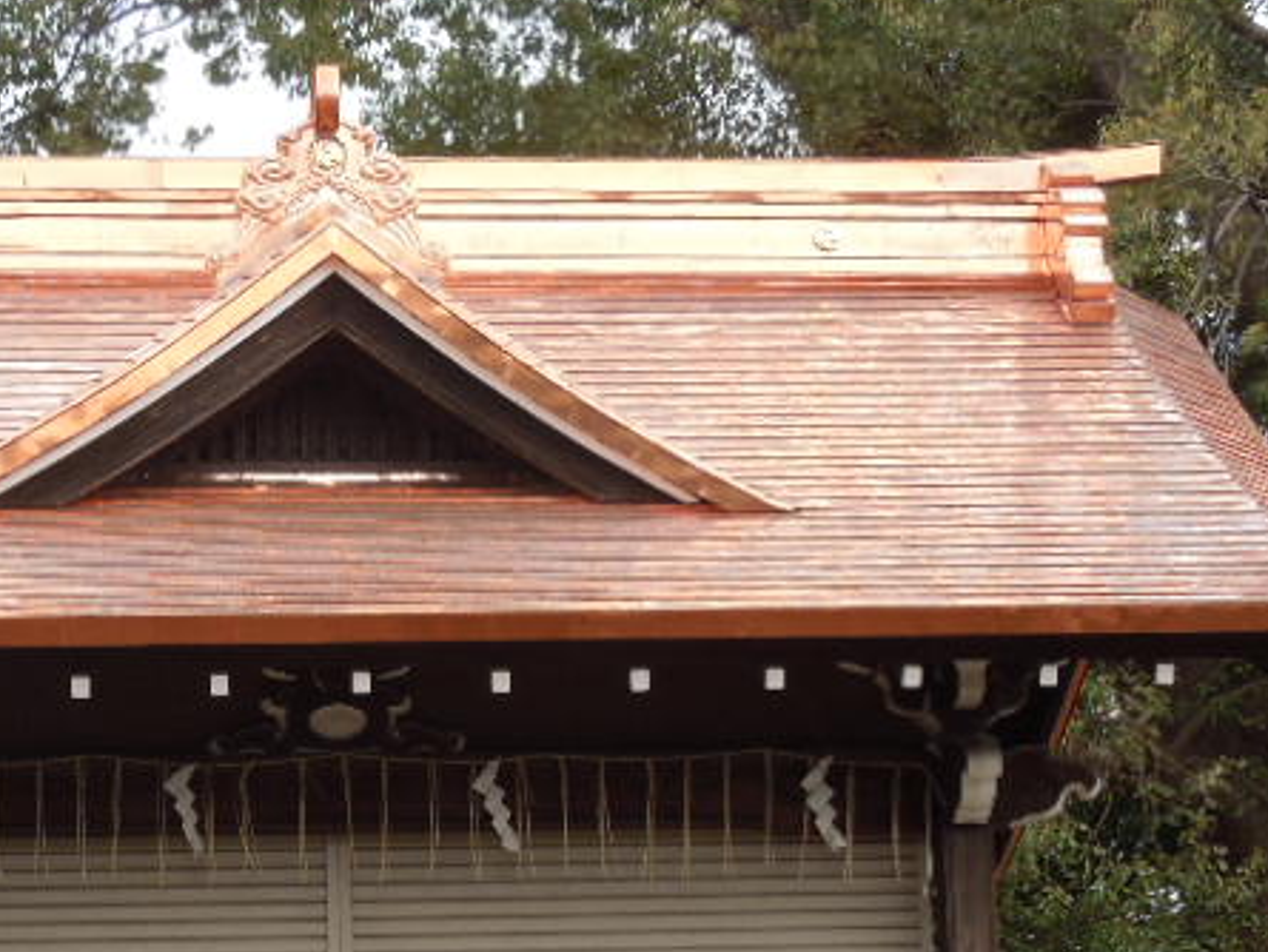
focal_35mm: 99
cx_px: 376
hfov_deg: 19.7
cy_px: 961
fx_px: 3627
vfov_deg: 14.7
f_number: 3.9
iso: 100
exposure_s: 1/200
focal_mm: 7.8
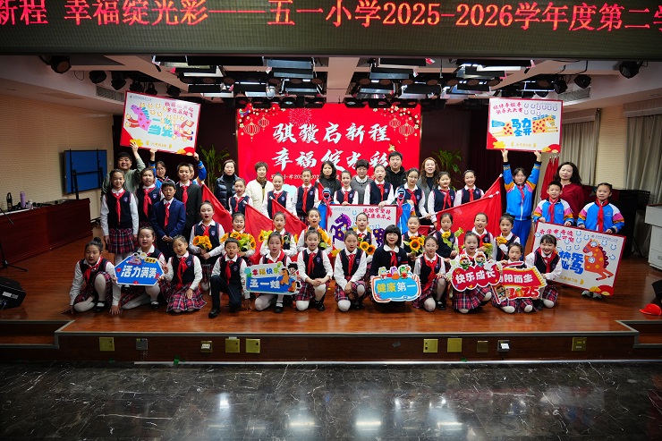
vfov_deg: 53.1
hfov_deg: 73.8
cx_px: 331
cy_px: 220
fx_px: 441
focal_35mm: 24
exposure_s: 1/125
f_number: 4
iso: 800
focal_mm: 24
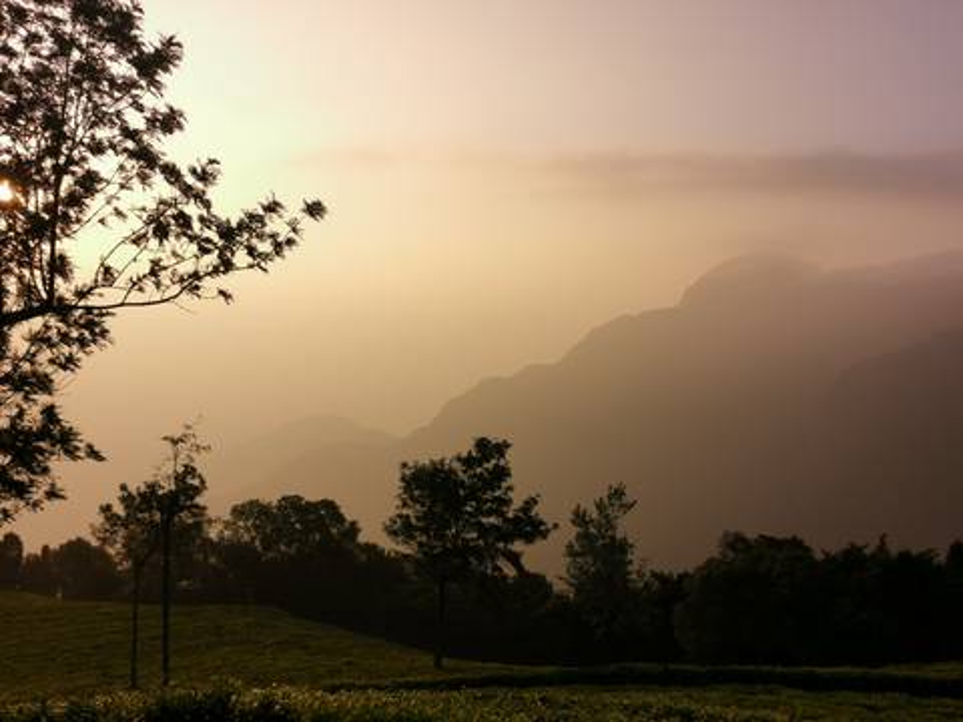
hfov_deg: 51.4
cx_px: 482
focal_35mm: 36
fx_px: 1002
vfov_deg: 39.7
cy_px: 361
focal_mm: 5.58
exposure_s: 1/1866
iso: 50
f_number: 1.8
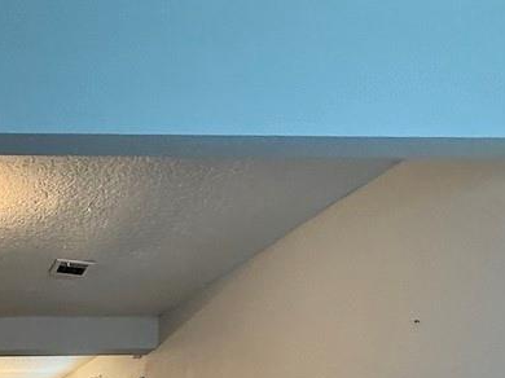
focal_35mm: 46
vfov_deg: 25.0
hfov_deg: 35.5
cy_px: 549
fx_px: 671
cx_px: -47
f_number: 2.2
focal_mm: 2.22
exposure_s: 1/60
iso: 400
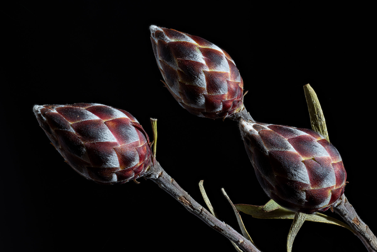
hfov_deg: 19.5
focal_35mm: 105
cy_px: 126
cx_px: 188
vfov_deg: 13.0
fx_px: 1099
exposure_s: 1
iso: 100
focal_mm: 105
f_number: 14
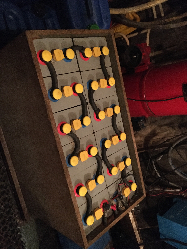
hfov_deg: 48.2
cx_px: 94
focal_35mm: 29
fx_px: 209
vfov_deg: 61.7
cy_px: 124
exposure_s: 1/17
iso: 1000
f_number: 2.2
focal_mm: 4.15
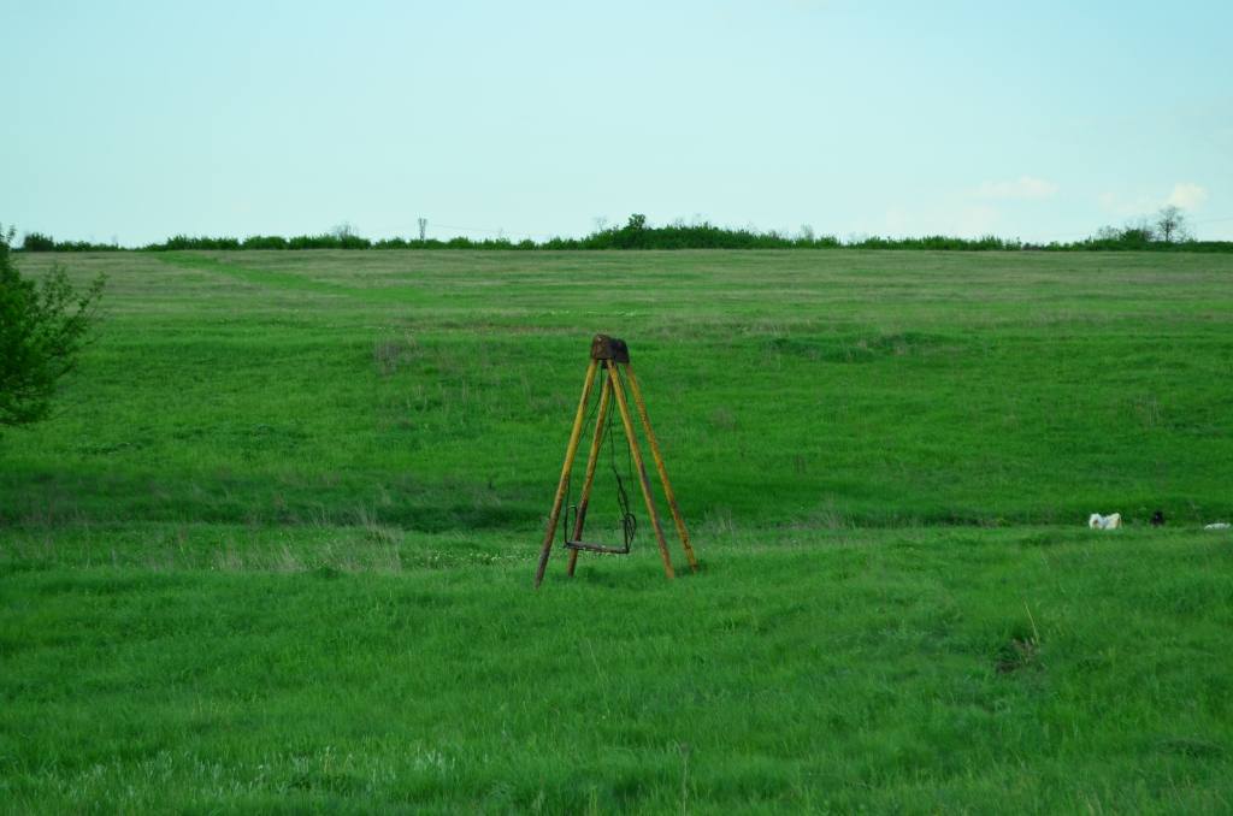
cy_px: 408
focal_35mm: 82
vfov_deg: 16.5
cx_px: 616
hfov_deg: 24.7
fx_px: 2819
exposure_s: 1/250
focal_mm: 55
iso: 250
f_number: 7.1
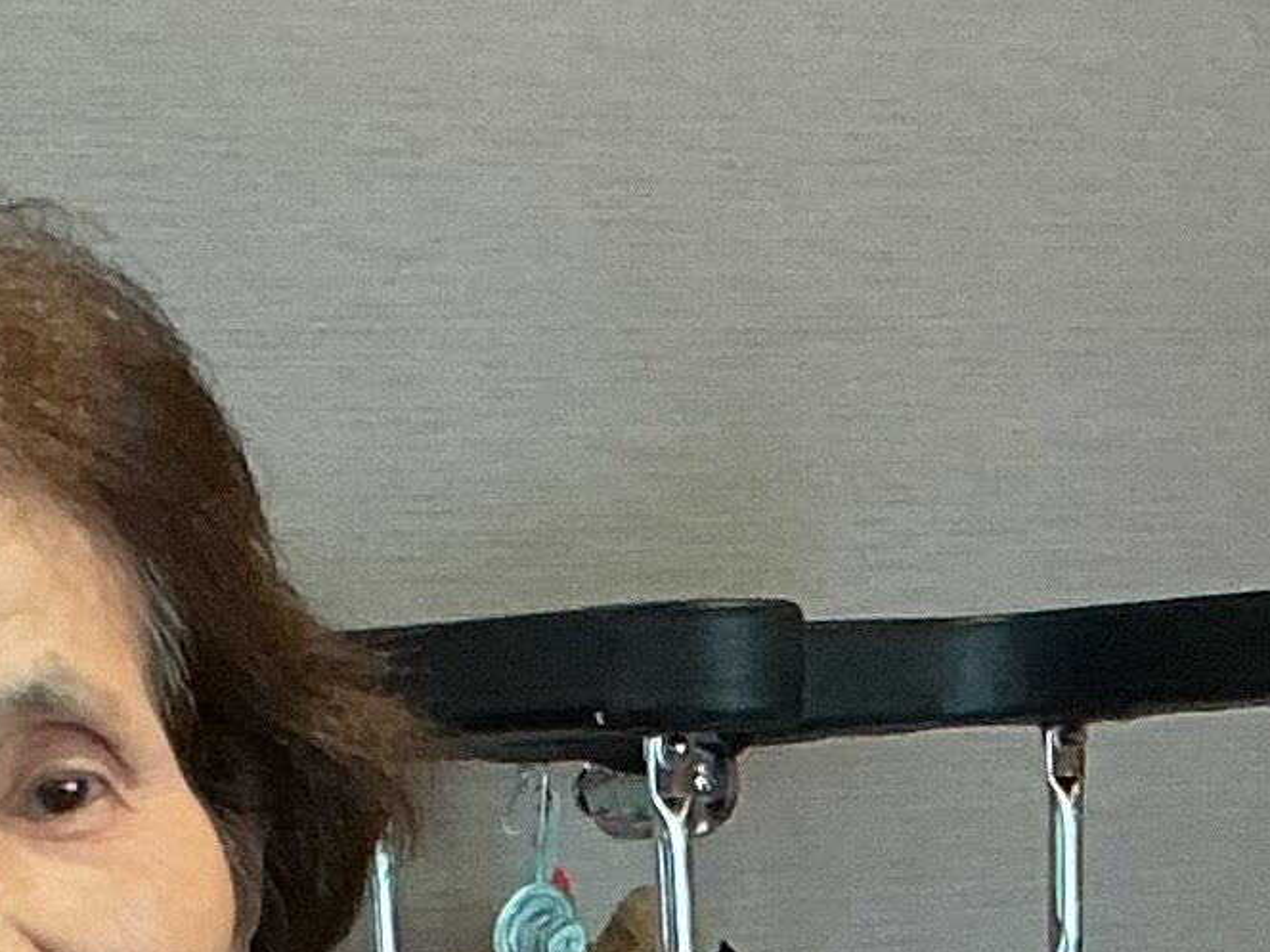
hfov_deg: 11.1
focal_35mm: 176
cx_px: 46
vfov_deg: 8.1
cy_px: 1831
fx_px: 6457
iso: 80
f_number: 1.8
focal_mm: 3
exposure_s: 1/60
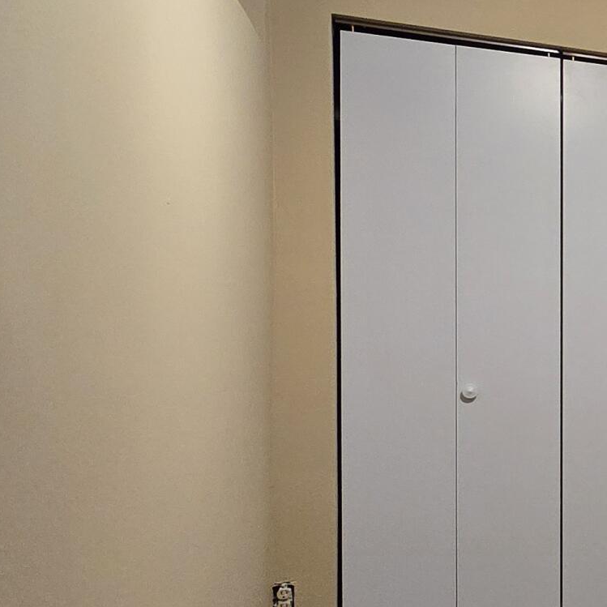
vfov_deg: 36.8
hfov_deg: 23.4
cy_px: 327
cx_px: 1038
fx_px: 913
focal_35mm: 46
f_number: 2.2
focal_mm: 2.2
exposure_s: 1/60
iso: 500
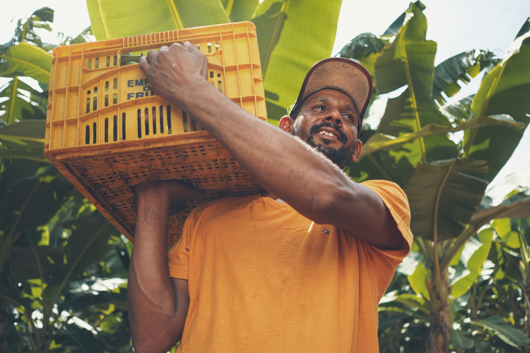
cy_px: 176
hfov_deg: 54.4
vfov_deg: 37.9
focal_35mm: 35
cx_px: 265
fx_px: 515
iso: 400
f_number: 2
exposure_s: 1/3200
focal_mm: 23
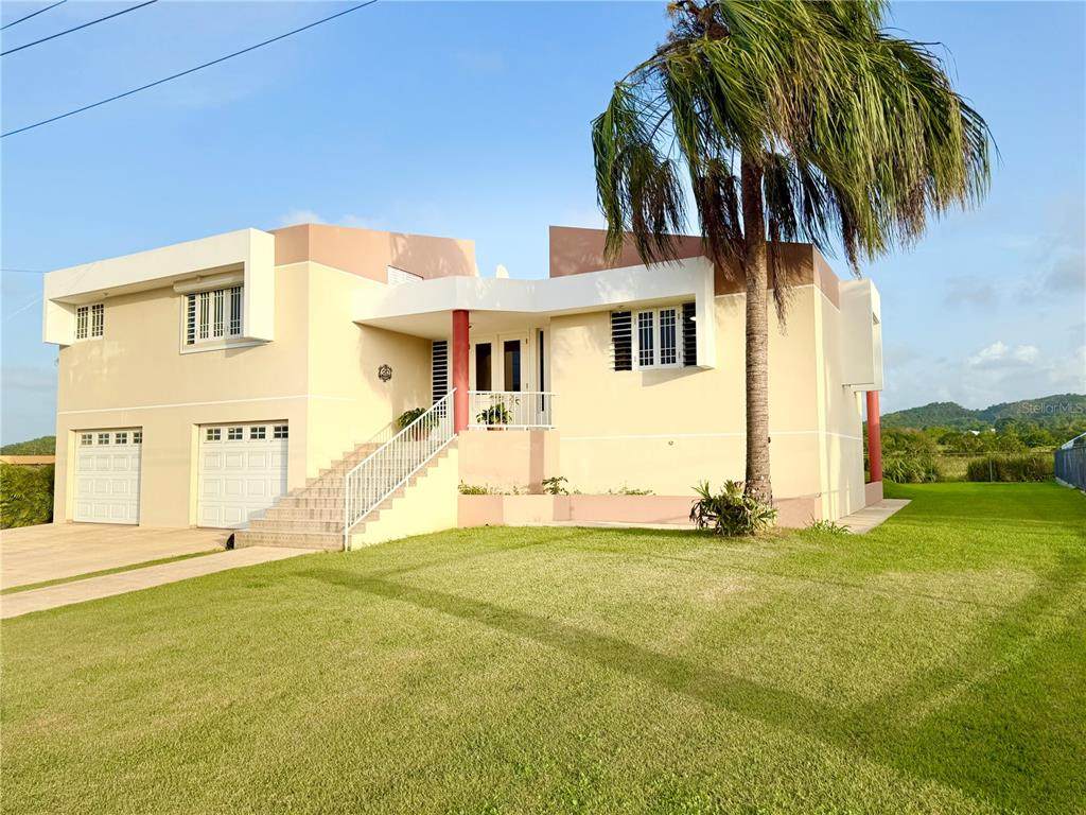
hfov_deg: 71.6
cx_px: 543
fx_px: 753
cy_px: 408
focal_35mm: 24
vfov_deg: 56.8
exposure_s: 1/3021
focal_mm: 6.76
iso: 80
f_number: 1.78
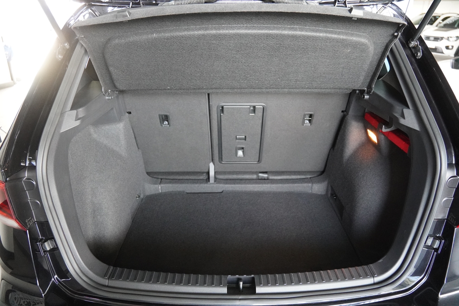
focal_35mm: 26
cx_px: 230
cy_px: 153
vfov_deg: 50.4
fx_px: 325
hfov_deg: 70.4
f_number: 2.8
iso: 4000
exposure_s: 1/160
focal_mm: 17
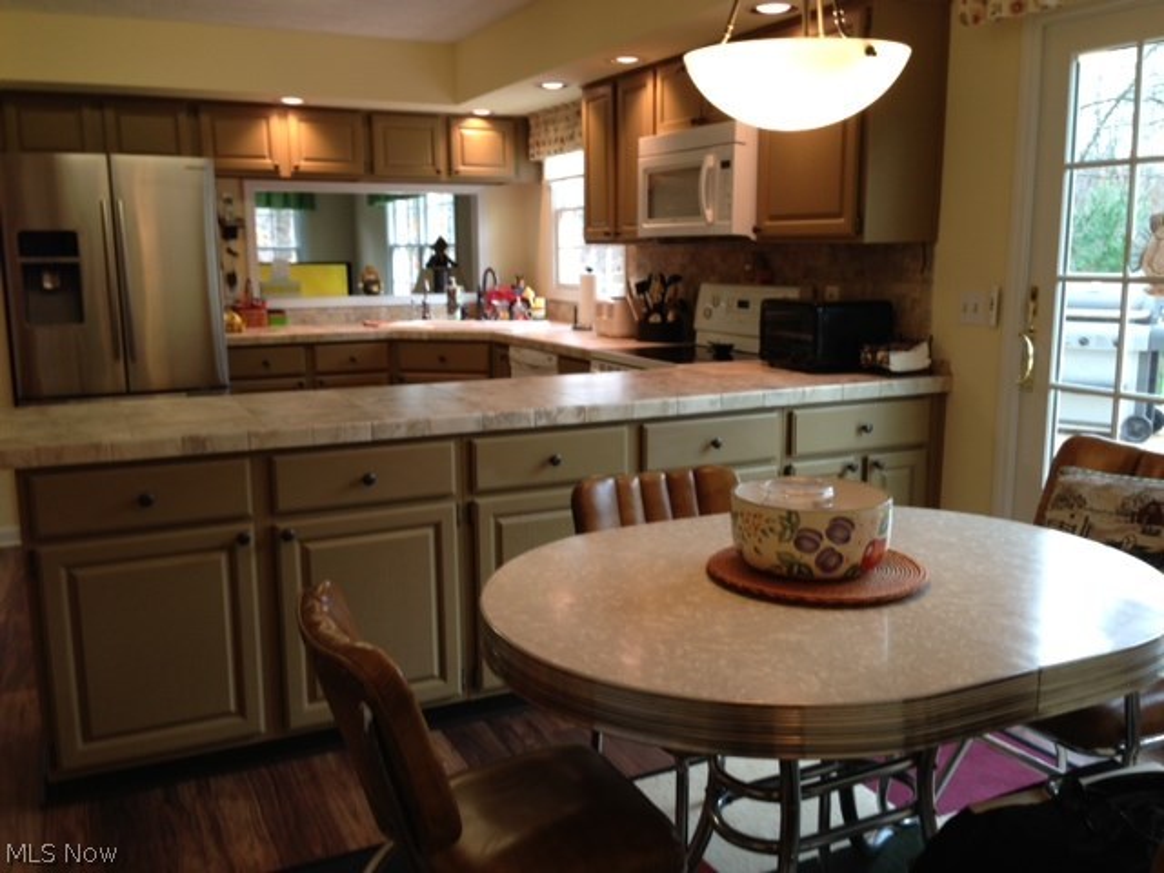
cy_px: 436
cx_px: 582
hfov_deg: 55.4
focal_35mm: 33
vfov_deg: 42.9
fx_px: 1110
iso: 50
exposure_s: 1/20
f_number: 2.4
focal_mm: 4.13
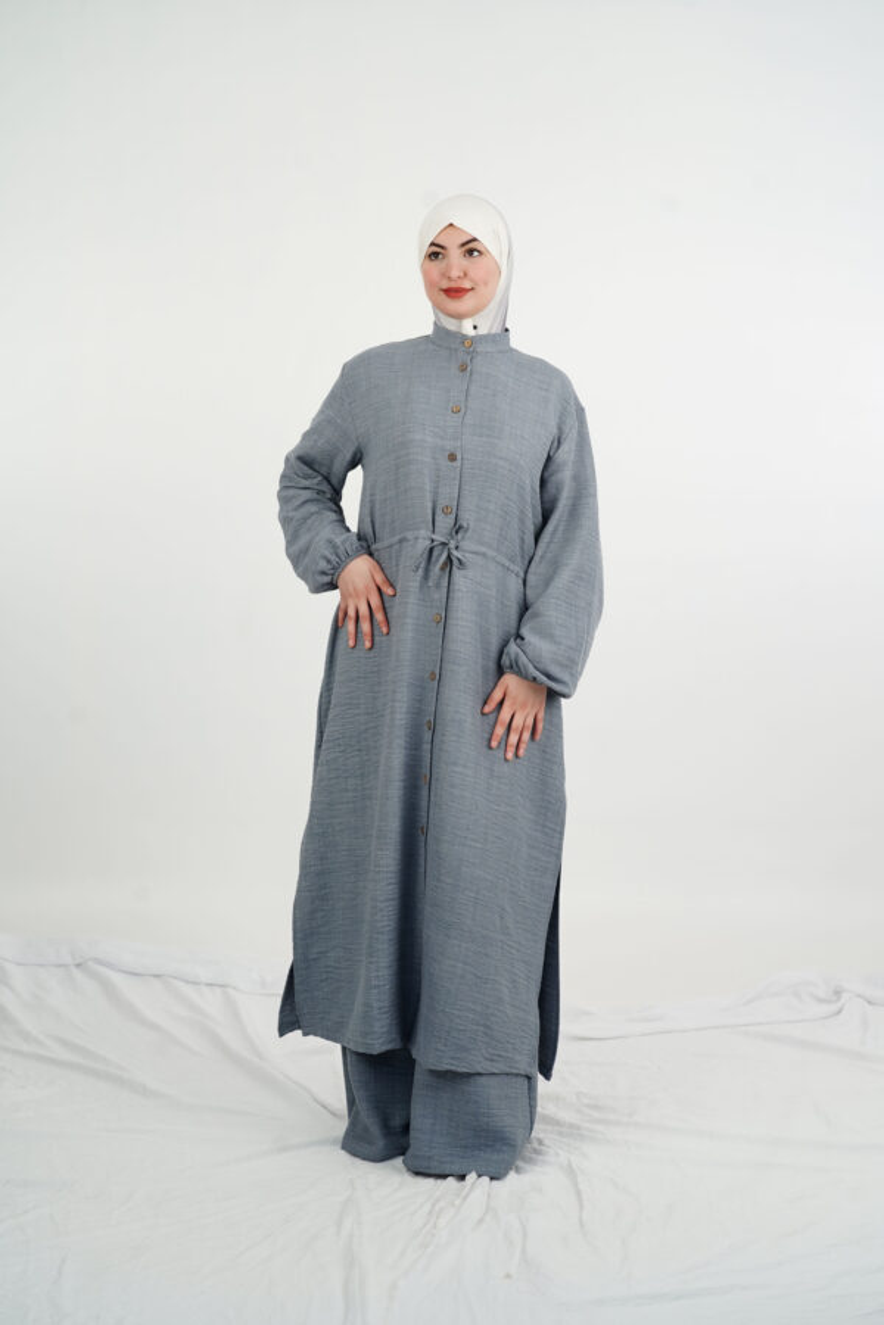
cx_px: 442
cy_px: 662
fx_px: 2063
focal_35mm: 56
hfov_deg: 24.2
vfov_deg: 35.6
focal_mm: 56
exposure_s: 1/100
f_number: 6.3
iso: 400
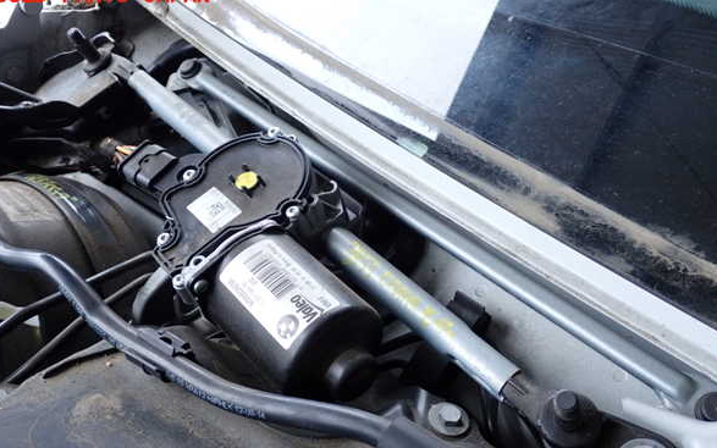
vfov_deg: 32.7
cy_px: 254
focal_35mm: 39
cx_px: 354
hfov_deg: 50.4
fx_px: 762
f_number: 2.5
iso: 250
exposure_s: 1/125
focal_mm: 6.37
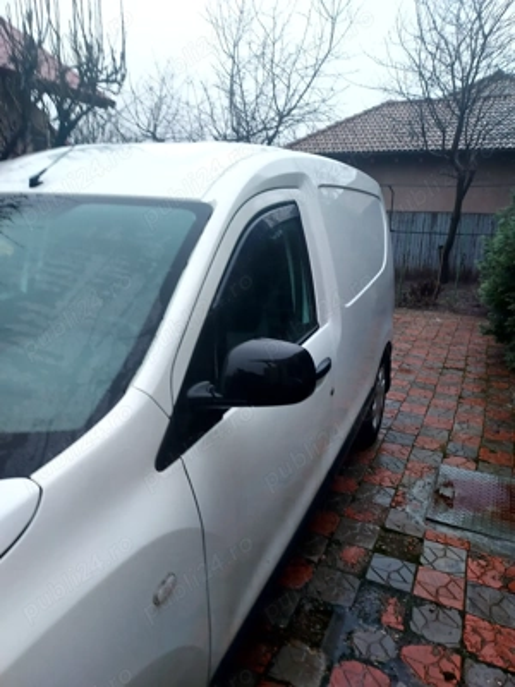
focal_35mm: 24
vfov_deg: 71.6
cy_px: 344
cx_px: 258
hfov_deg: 56.8
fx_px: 476
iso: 40
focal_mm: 4.6
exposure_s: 1/50
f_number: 1.8
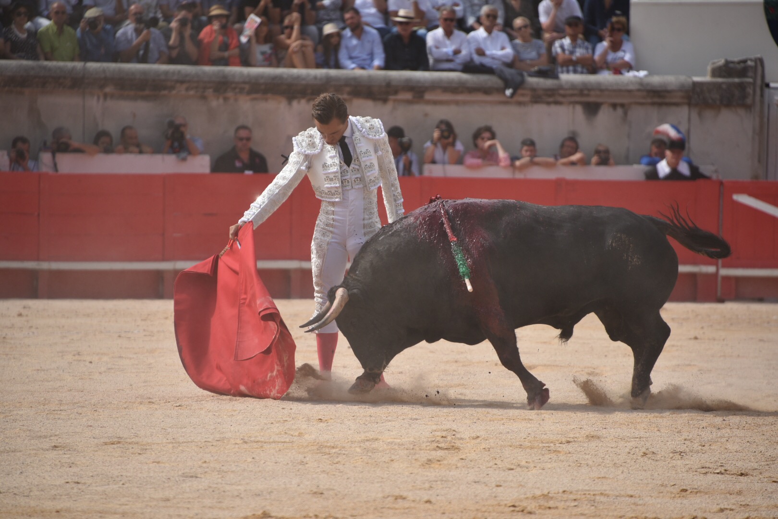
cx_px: 389
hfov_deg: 6.9
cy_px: 260
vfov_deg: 4.6
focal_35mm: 300
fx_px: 6483
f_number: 6.3
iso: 400
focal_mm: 300
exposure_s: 1/1600
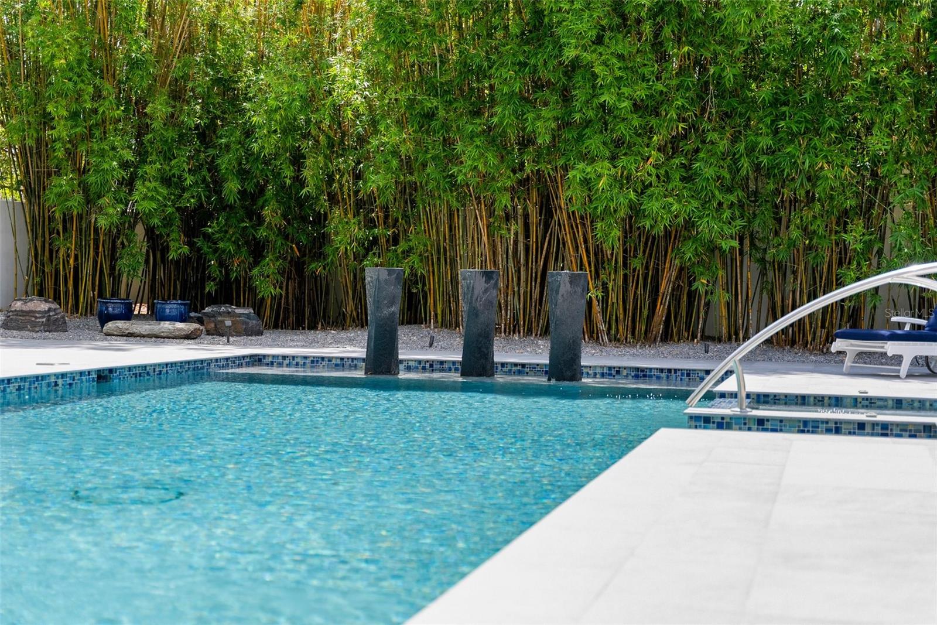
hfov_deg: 34.0
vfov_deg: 23.1
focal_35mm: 59
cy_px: 312
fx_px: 1530
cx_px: 468
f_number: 3.2
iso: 160
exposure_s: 1/1000
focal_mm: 58.8
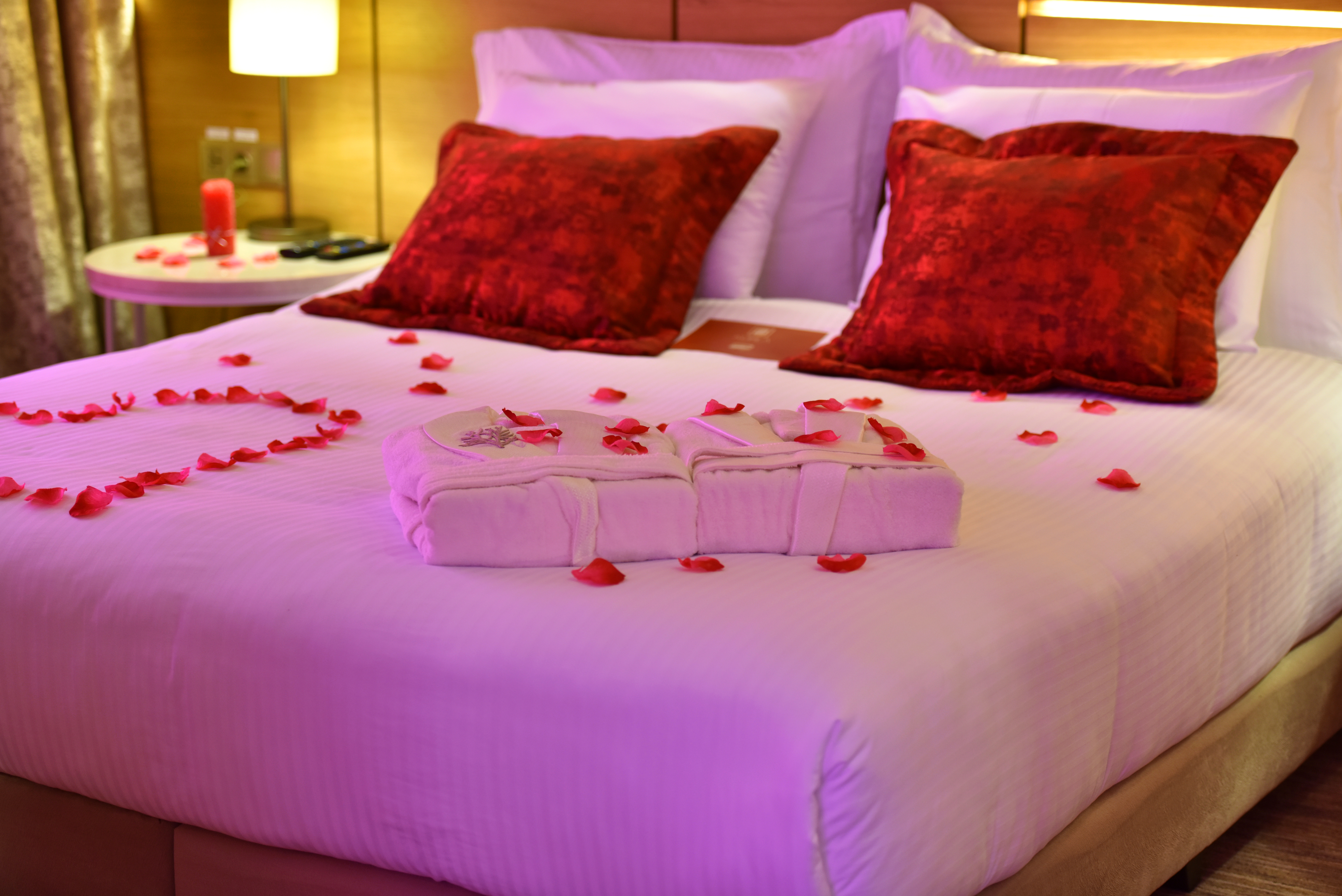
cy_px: 448
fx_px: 2610
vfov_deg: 19.5
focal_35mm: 70
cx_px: 671
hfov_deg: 28.8
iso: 800
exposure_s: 1/80
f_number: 2.8
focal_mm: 70
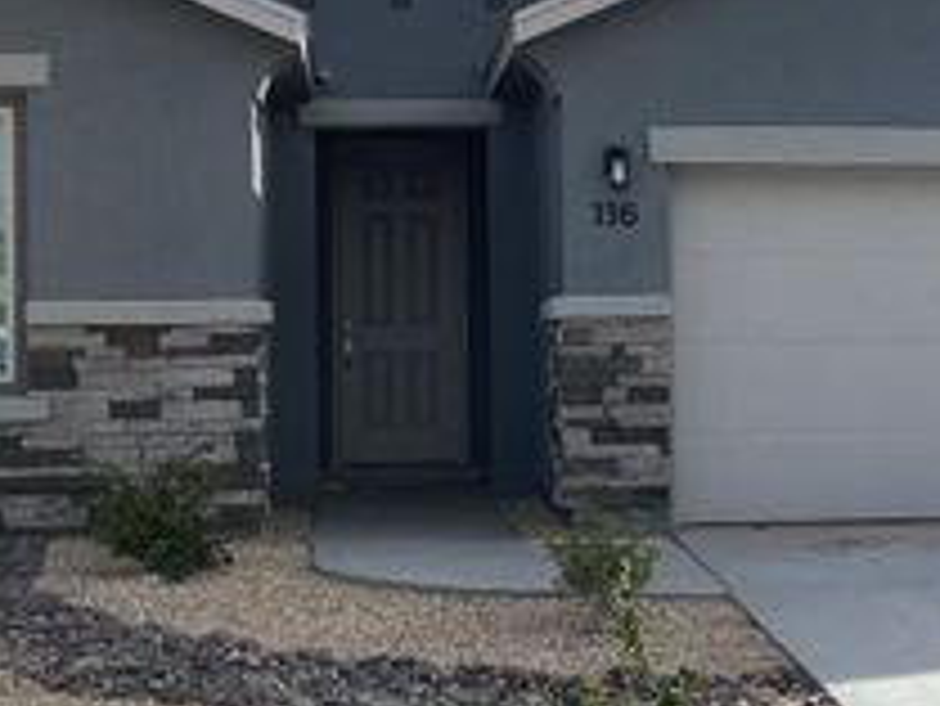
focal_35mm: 74
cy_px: 295
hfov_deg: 26.0
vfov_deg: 19.9
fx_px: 2011
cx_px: 684
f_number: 2.4
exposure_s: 1/1314
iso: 25
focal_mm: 3.3
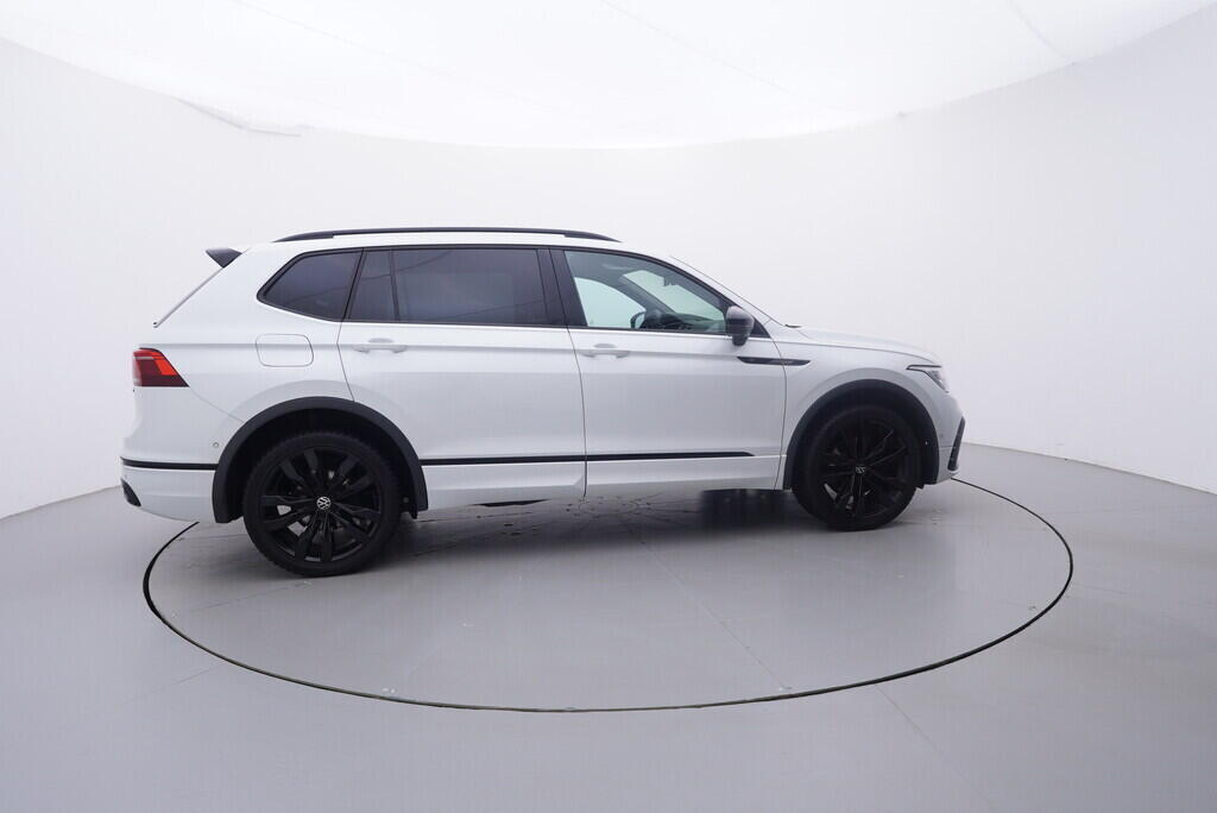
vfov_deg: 56.2
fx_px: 761
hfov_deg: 77.3
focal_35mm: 22
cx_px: 608
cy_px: 406
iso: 200
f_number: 5
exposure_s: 1/80
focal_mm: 15
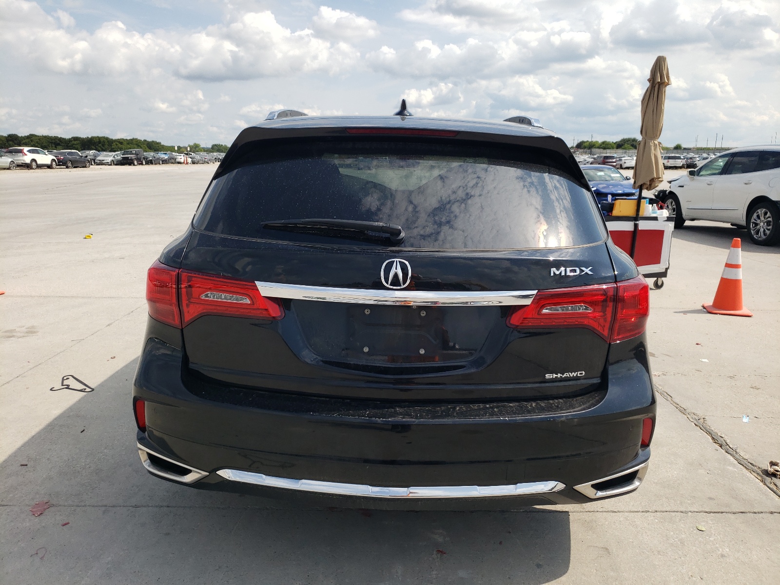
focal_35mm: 26
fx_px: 586
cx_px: 390
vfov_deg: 53.1
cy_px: 292
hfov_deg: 67.3
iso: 50
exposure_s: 1/3333
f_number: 1.5
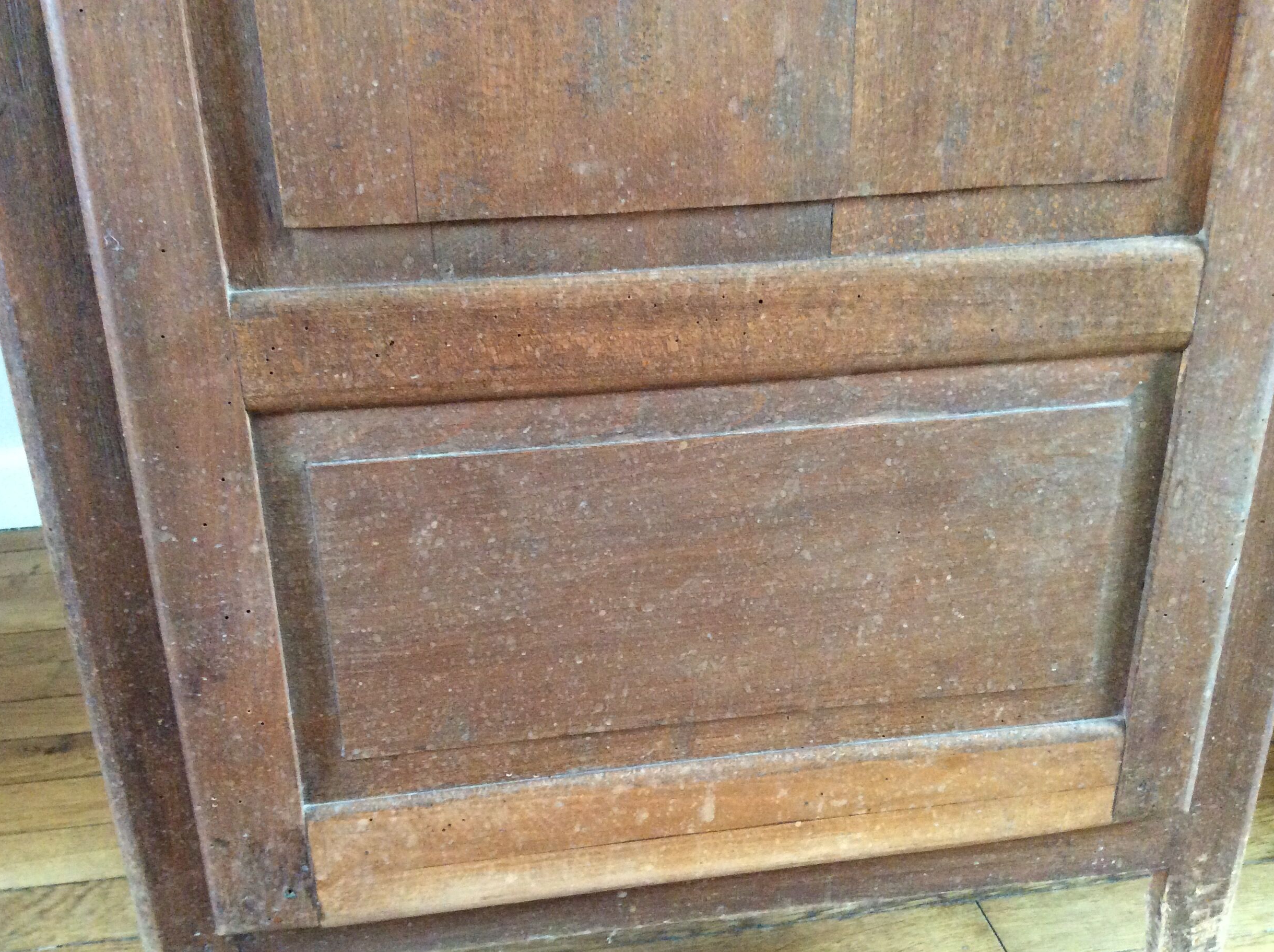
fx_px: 1249
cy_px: 502
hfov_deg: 54.0
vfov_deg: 41.7
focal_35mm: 34
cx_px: 624
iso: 320
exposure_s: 1/25
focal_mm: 3.3
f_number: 2.4
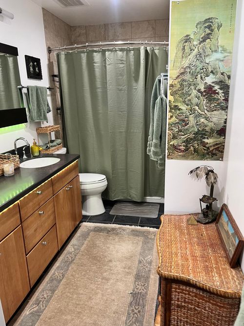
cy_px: 163
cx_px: 122
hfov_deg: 53.0
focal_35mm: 26
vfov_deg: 67.3
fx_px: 244
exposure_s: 1/60
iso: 125
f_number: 1.5
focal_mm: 5.7
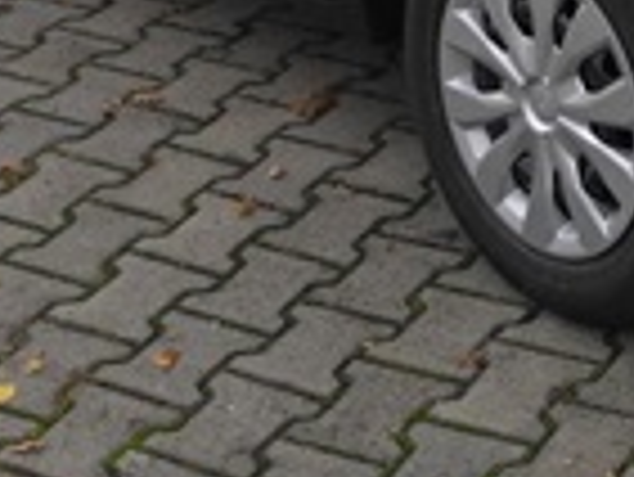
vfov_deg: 10.7
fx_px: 2328
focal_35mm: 127
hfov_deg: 15.2
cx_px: 647
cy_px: -477
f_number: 2.8
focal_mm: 6
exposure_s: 1/640
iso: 100
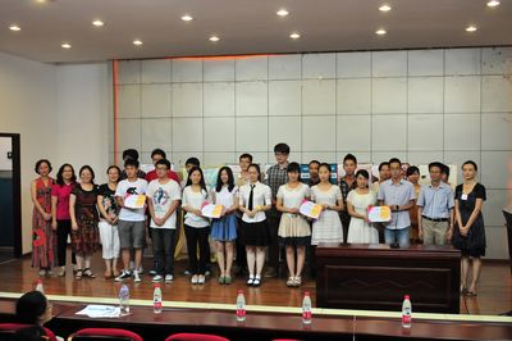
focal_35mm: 39
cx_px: 256
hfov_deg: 49.6
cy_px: 170
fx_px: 554
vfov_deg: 34.2
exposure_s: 1/250
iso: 900
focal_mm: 26
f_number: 2.8
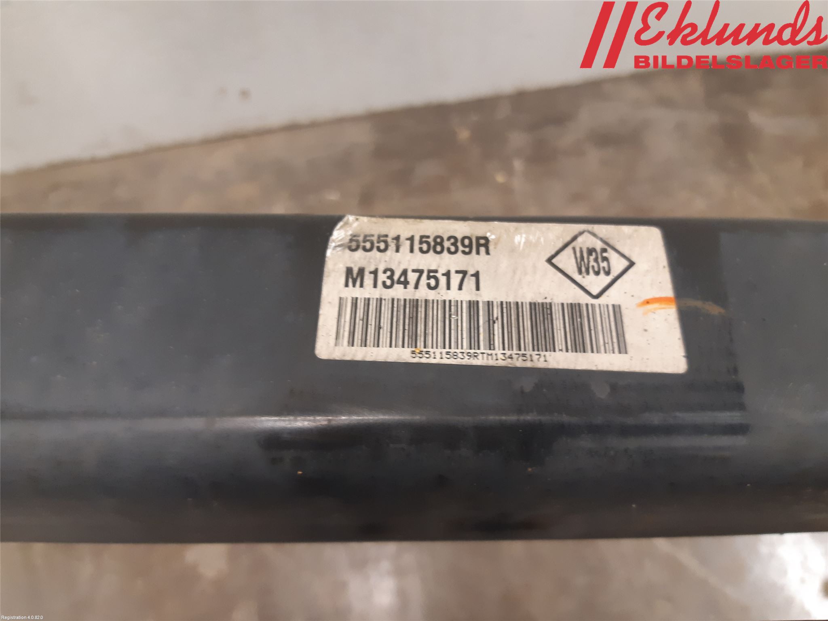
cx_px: 414
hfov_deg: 67.3
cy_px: 310
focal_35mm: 26
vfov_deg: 53.1
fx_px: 622
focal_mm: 3.93
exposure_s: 1/33
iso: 250
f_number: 1.7
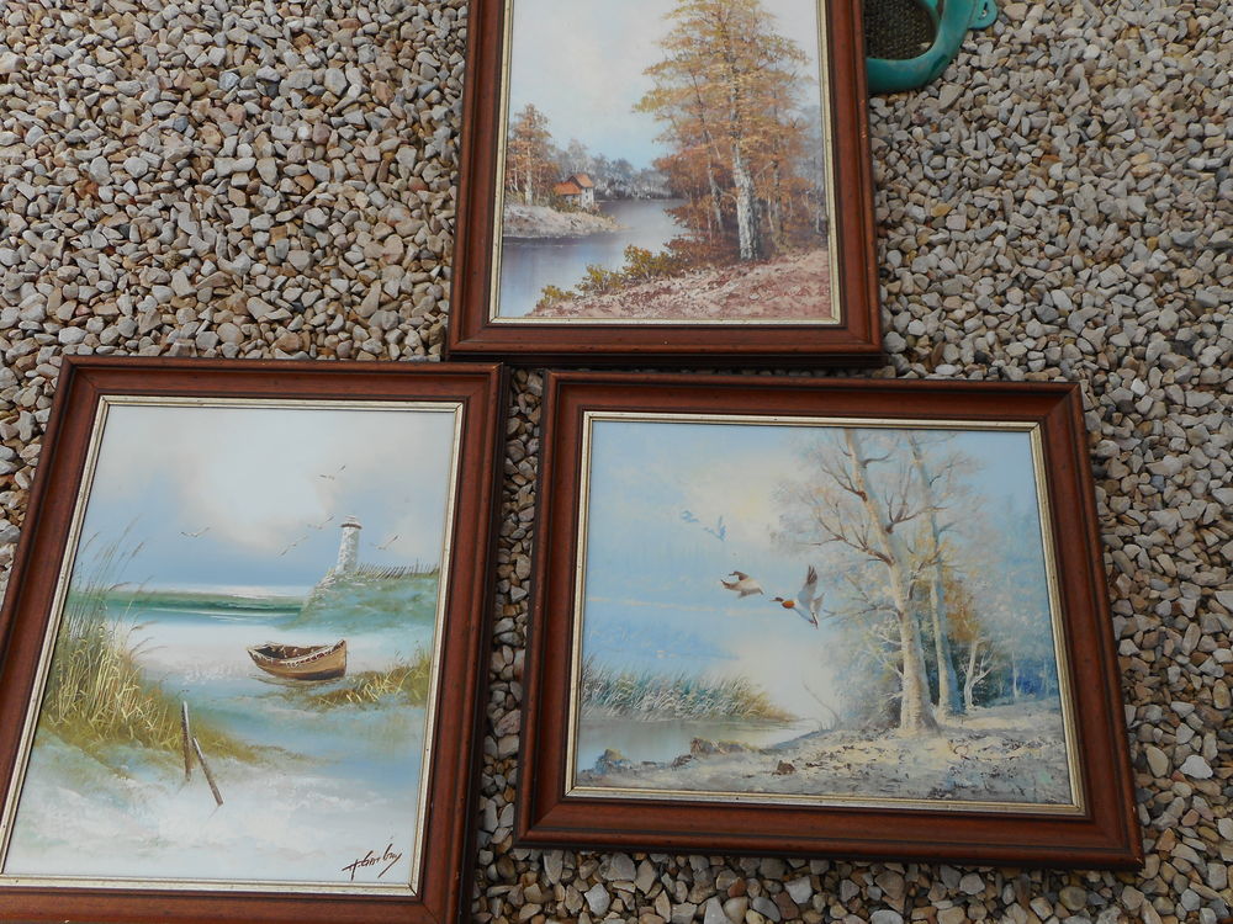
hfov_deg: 69.4
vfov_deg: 54.9
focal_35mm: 25
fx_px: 890
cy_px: 462
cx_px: 616
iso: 80
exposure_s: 1/400
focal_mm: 4.5
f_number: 3.7
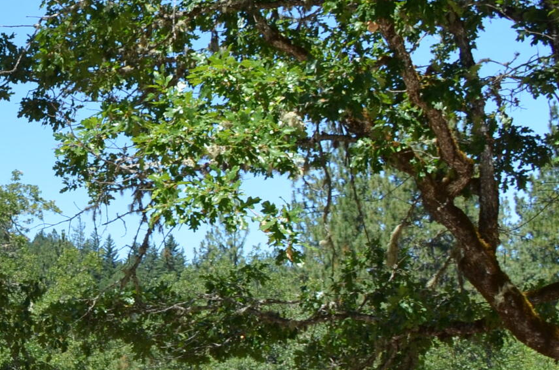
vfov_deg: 14.1
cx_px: -213
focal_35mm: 95
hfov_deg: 19.4
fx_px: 1472
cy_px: 364
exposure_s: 1/250
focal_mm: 18
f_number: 8
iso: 110
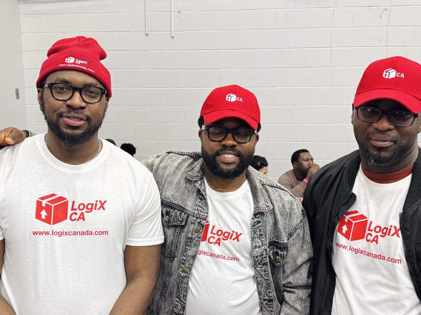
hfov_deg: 51.4
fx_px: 438
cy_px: 161
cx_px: 208
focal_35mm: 36
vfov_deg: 39.6
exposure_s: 1/60
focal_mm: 6.76
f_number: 1.78
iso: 200
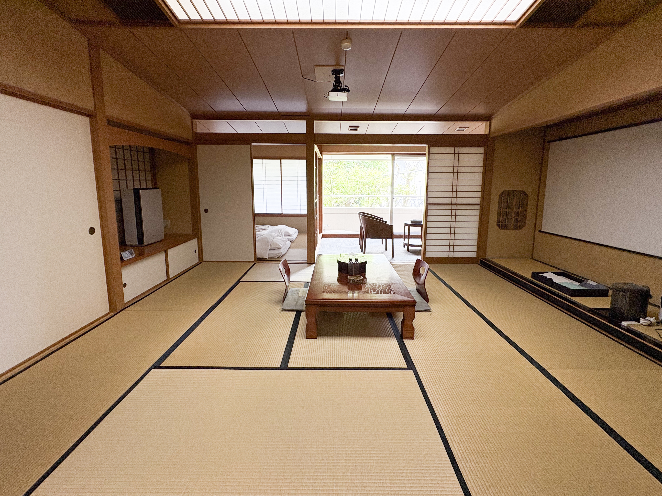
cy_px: 248
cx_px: 331
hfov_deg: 102.1
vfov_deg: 85.7
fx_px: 268
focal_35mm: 14
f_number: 2.2
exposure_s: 1/100
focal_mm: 2.22
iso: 160
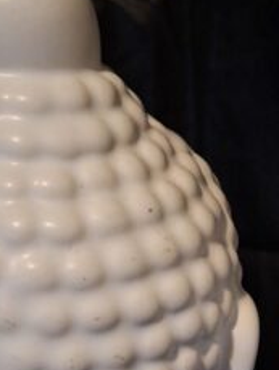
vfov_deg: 23.9
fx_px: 858
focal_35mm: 80
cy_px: 317
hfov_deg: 18.1
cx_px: 273
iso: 640
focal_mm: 5.54
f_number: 1.8
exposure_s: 1/24
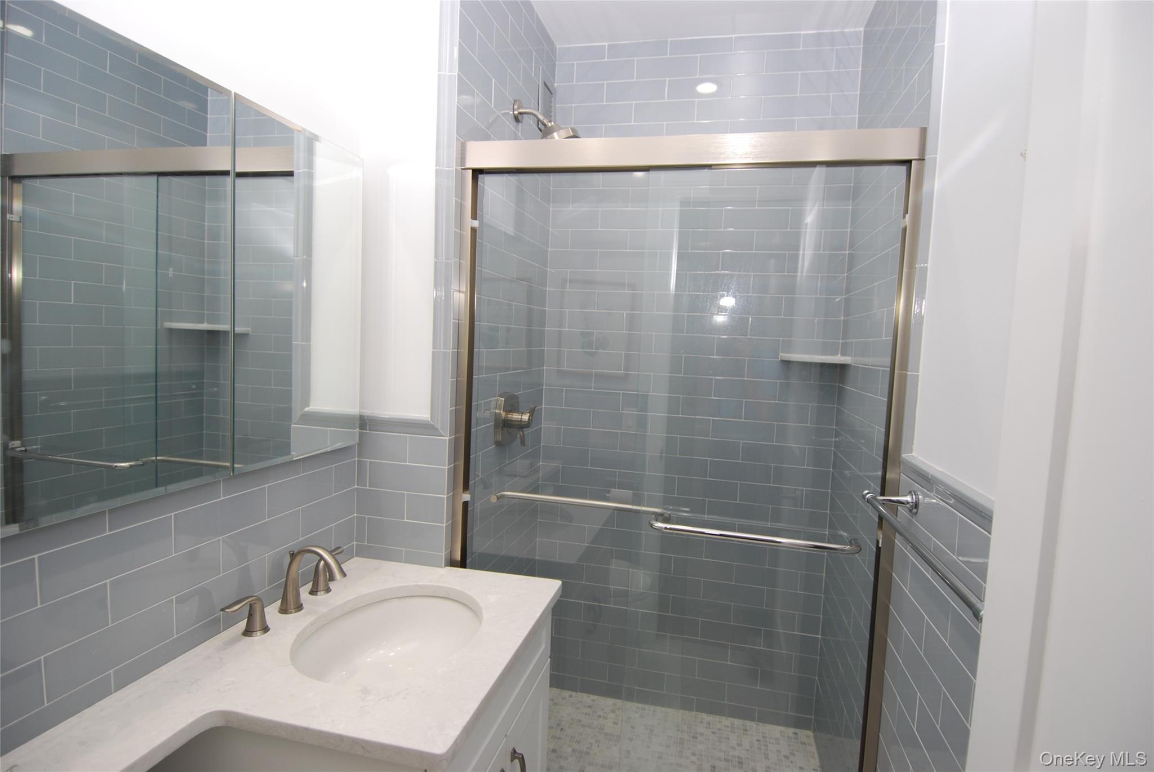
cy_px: 386
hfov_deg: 89.9
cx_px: 577
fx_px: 578
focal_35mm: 18
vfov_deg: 67.5
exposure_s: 1/60
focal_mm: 12
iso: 200
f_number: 4
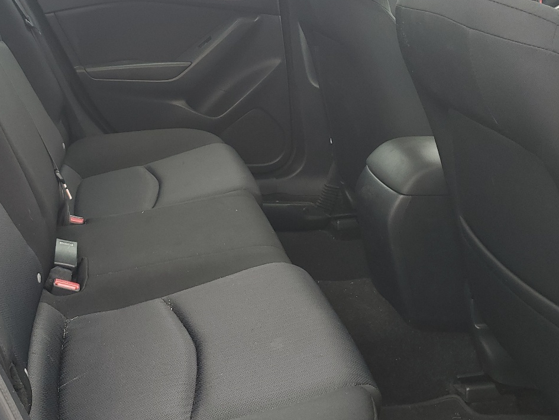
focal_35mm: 44
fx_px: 711
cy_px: 138
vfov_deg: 32.6
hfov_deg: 41.8
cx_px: 146
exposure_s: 1/263
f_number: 1.5
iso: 50
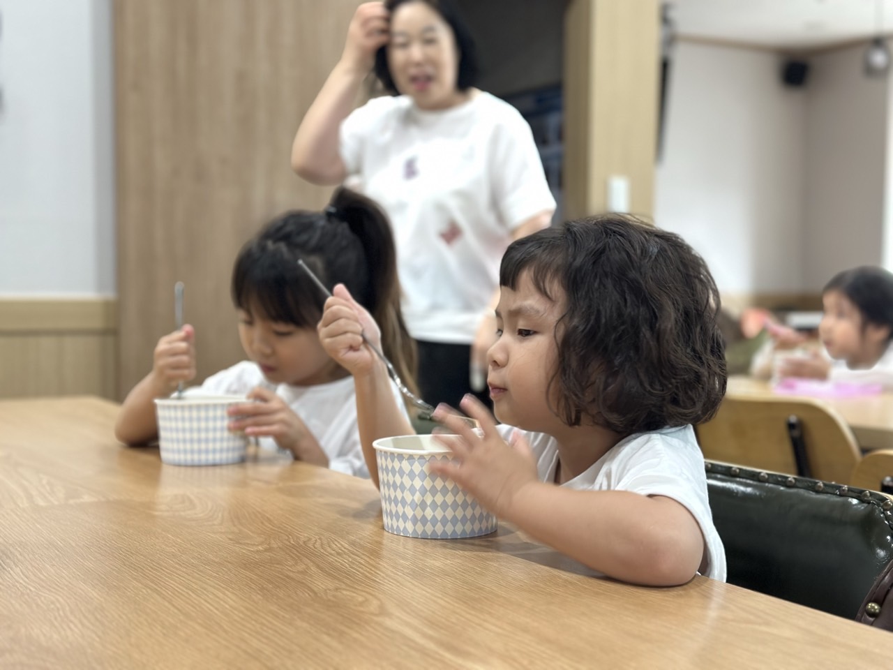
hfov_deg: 39.7
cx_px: 446
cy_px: 335
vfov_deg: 30.3
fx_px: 1238
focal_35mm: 48
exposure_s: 1/40
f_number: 1.78
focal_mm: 6.86
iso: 250
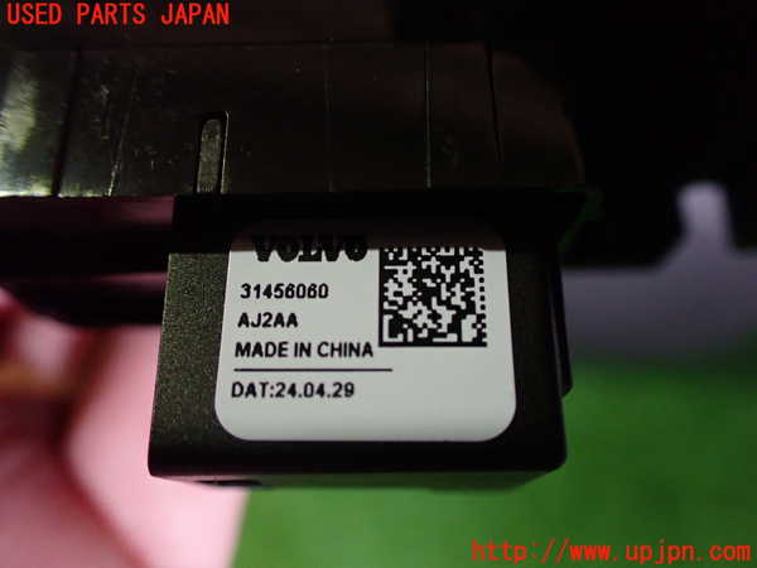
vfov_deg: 46.8
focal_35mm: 30
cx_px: 378
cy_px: 284
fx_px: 656
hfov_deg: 60.0
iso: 800
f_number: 2.3
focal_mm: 5.4
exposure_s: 1/50
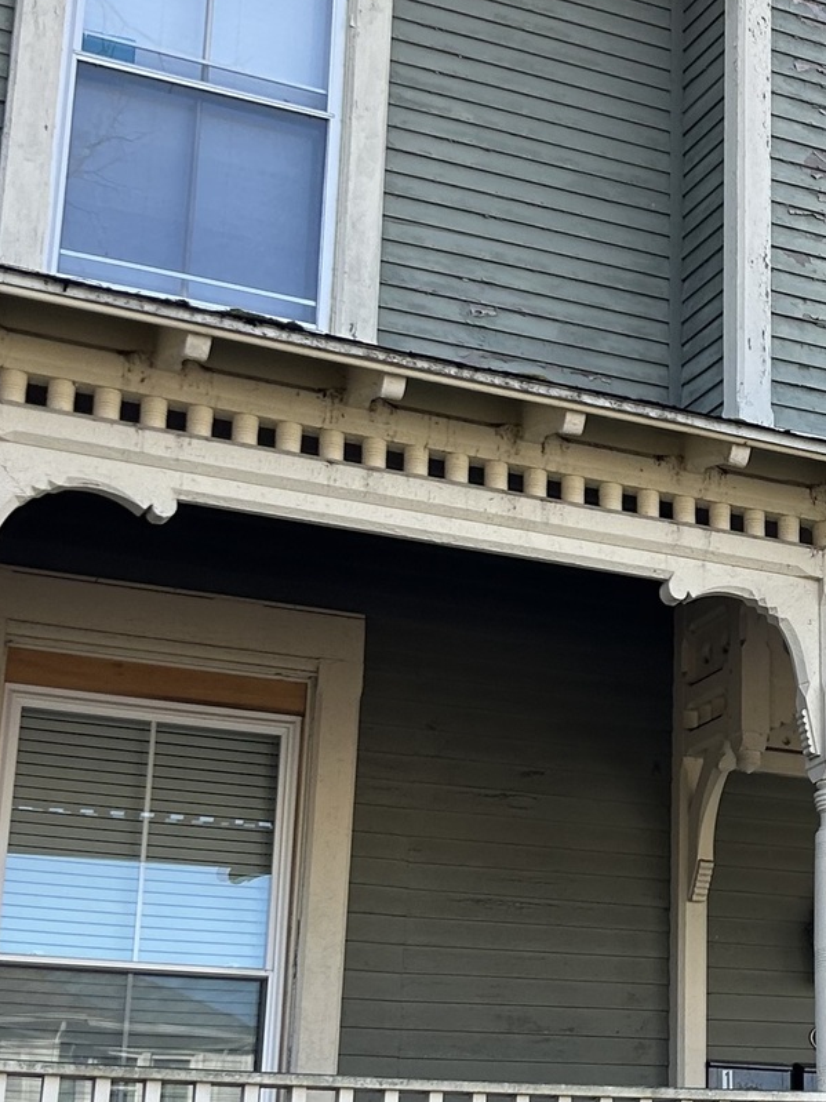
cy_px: 575
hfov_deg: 18.6
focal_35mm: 75
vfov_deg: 26.0
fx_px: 2387
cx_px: 987
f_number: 1.5
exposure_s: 1/974
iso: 50
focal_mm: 5.7
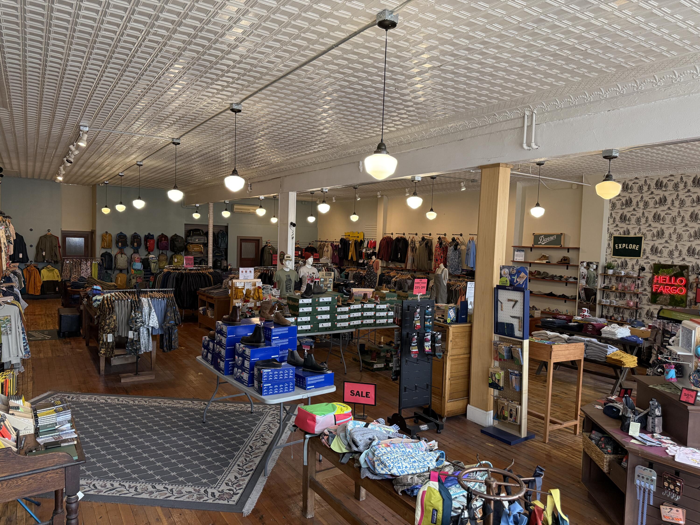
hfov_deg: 71.6
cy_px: 262
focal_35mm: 24
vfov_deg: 56.8
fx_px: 485
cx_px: 350
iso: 320
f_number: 1.78
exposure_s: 1/120
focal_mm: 6.76
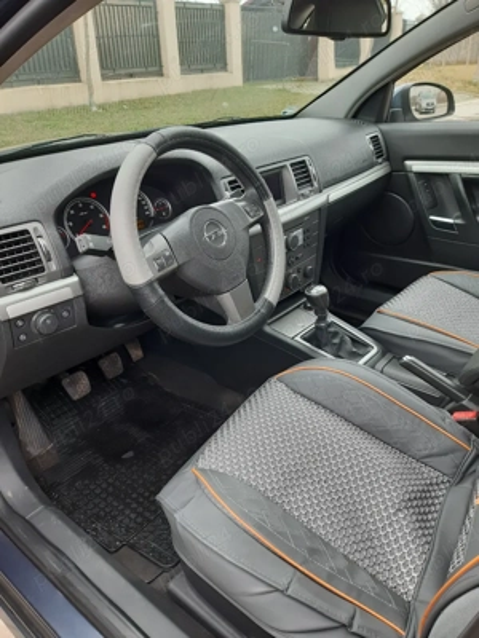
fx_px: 480
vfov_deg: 67.3
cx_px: 240
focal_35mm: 26
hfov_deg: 53.1
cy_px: 319
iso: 40
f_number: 1.7
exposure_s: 1/100
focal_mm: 3.92
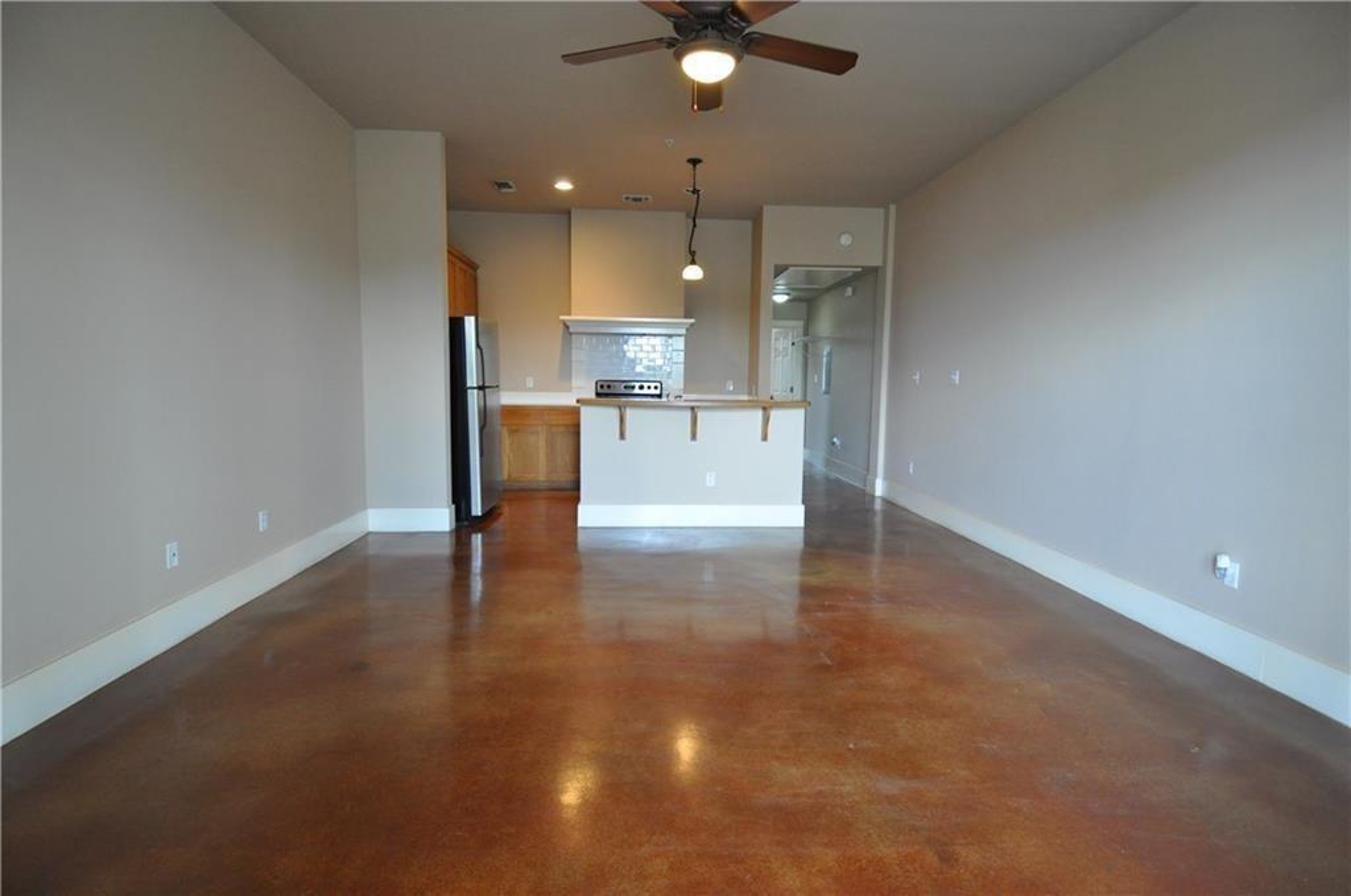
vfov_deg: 67.2
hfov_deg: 90.1
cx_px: 676
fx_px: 674
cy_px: 448
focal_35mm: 18
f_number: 4
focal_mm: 12
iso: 1000
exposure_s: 1/60
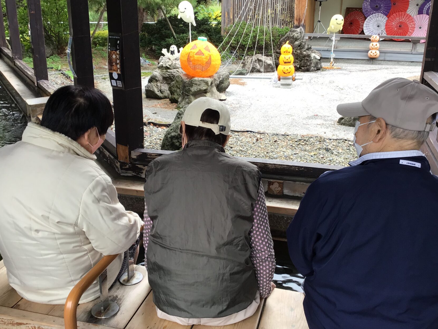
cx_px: 228
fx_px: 456
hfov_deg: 51.3
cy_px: 151
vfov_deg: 39.6
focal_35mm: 36
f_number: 2.4
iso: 32
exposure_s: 1/60
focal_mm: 3.3
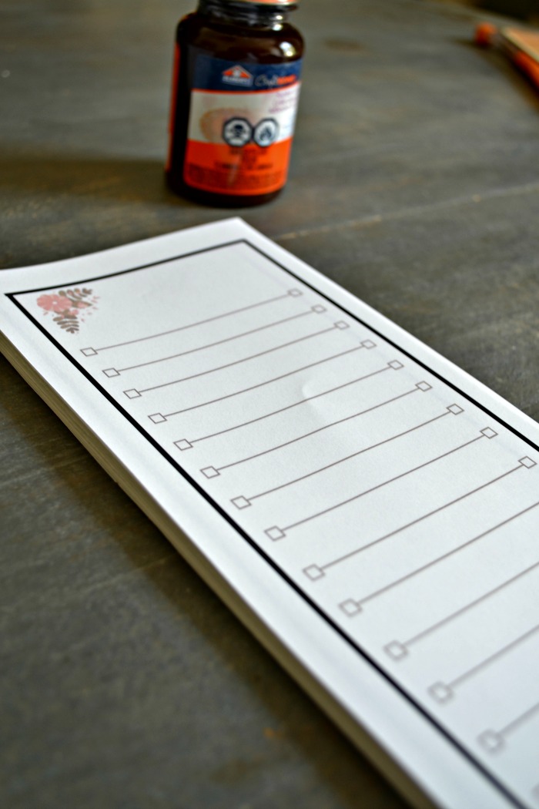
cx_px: 270
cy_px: 404
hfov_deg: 34.2
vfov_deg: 49.6
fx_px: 876
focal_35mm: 39
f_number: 4.2
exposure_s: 1/6
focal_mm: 26
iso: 200
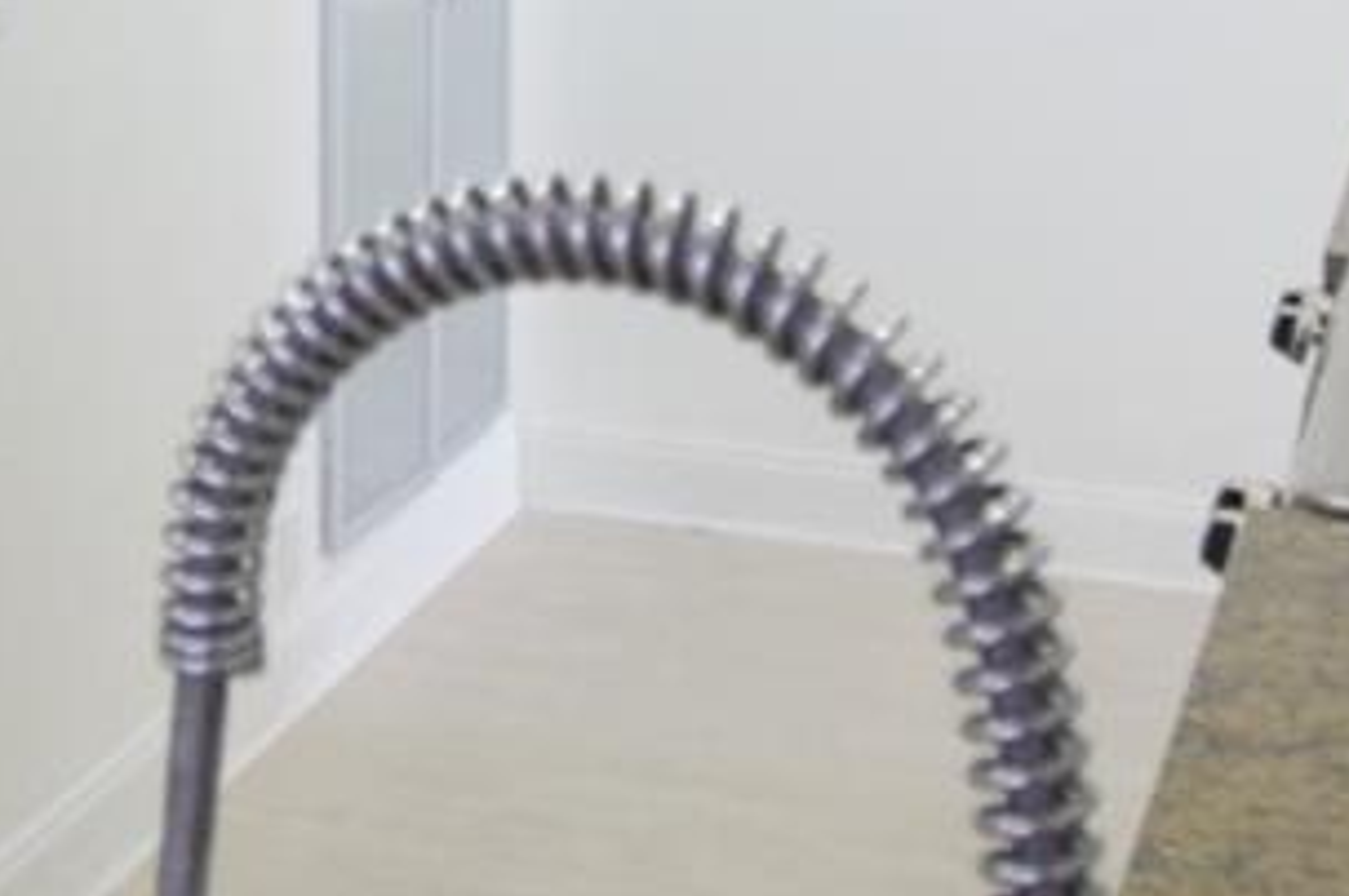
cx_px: 124
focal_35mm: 79
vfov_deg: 16.4
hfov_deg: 24.9
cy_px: -213
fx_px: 2957
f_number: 4.5
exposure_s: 1/60
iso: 900
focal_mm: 10
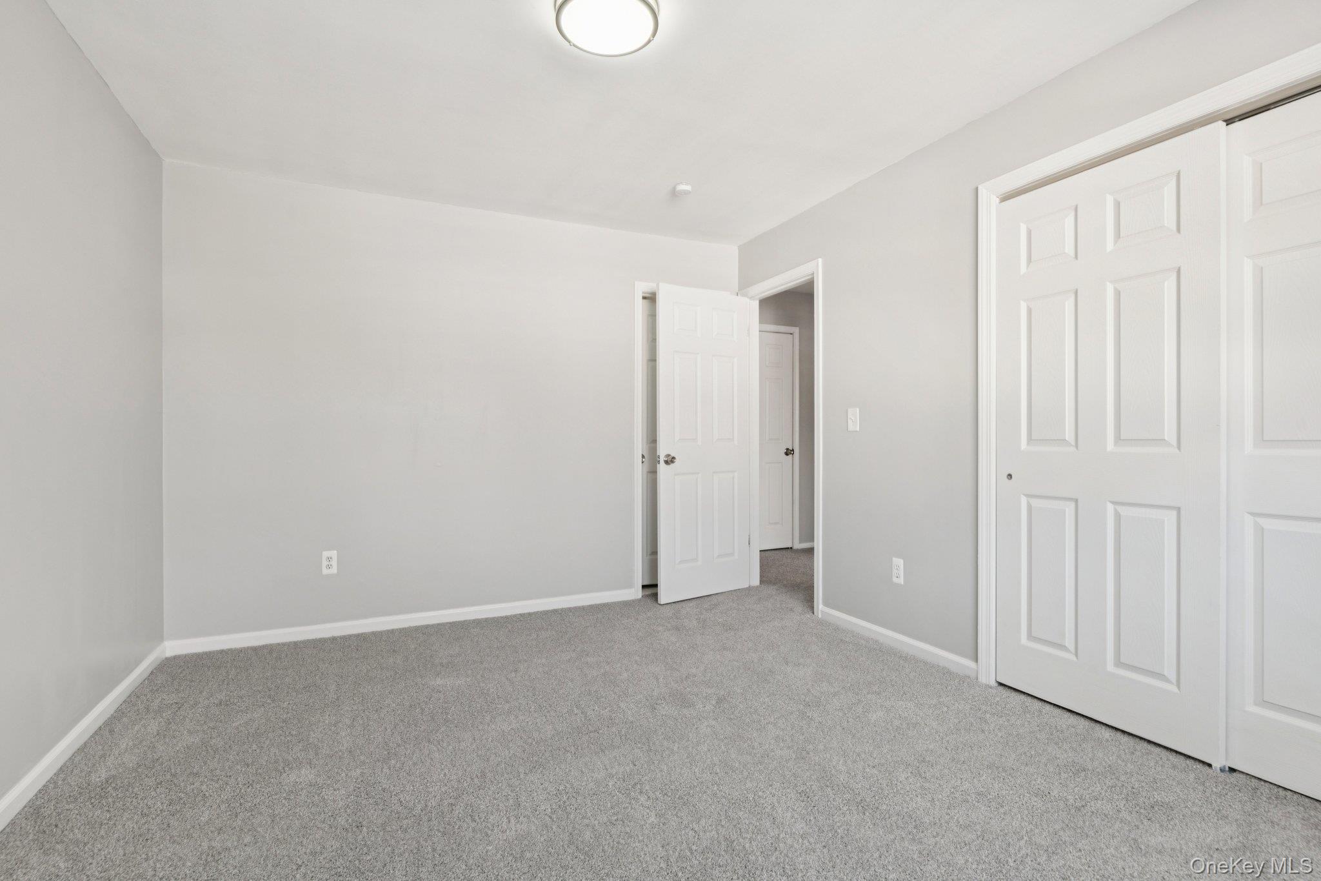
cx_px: 660
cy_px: 440
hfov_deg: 93.3
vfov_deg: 70.4
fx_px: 624
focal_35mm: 17
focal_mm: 17
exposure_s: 1/50
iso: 400
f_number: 8
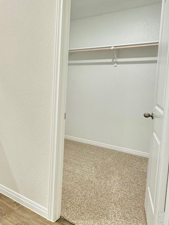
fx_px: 202
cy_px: 96
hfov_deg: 38.5
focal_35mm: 31
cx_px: -12
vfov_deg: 58.1
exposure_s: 1/60
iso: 250
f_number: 2.2
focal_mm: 2.22
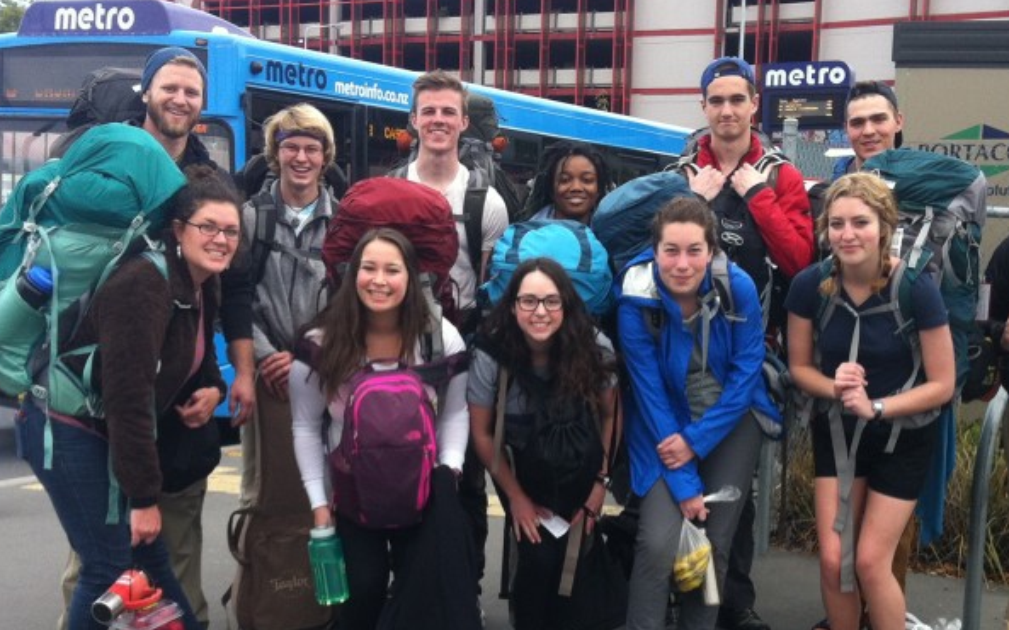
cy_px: 495
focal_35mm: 64
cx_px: 572
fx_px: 1759
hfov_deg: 32.0
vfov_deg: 20.1
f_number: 2.8
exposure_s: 1/198
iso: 80
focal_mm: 3.85
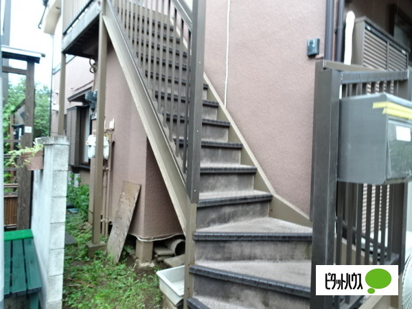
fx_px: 286
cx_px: 206
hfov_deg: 71.6
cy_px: 154
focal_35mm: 24
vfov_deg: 56.8
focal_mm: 4.1
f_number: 3.5
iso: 250
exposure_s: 1/30
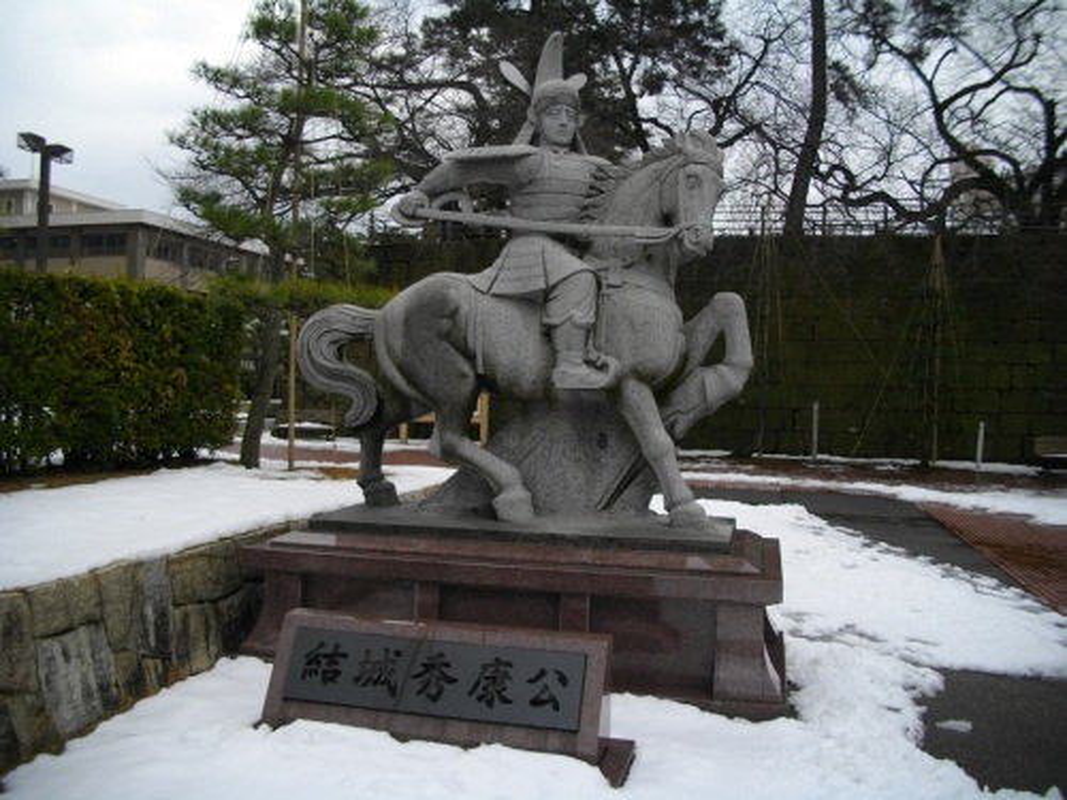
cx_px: 534
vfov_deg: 45.4
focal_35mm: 31
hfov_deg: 58.4
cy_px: 400
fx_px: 956
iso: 100
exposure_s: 1/125
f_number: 2.9
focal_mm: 5.7
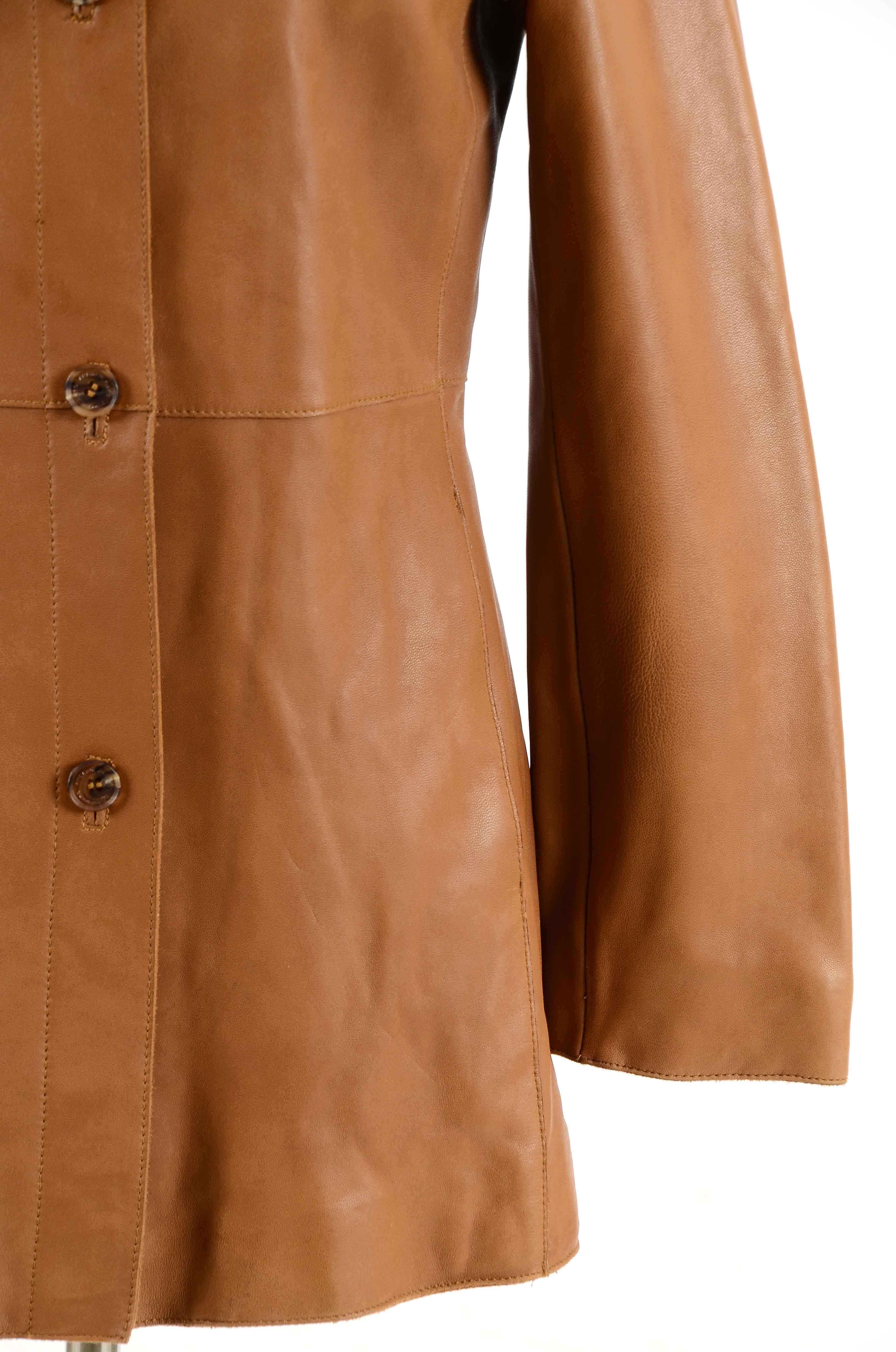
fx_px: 5906
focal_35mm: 158
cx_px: 448
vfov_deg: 13.1
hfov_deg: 8.7
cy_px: 676
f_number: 8
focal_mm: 105
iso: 160
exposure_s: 1/60
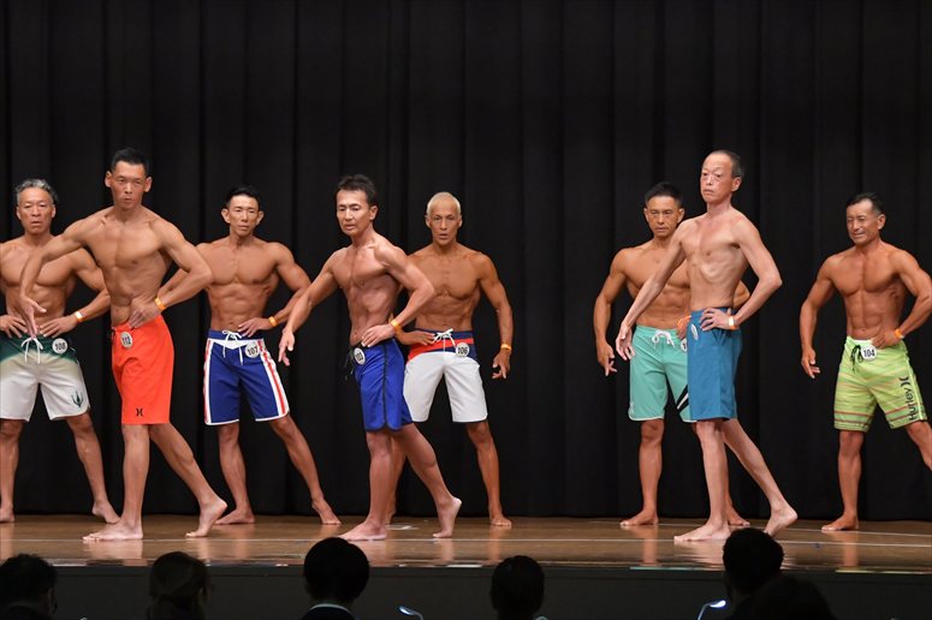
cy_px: 310
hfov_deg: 13.7
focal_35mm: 150
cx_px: 466
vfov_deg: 9.1
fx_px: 3881
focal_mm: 100
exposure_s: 1/400
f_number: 5.6
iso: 6400
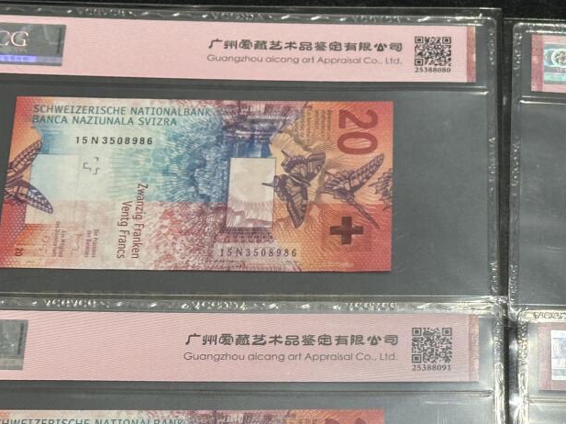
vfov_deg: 13.5
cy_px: 331
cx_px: 483
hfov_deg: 17.8
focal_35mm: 109
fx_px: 1781
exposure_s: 1/50
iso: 80
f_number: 1.78
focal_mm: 6.86
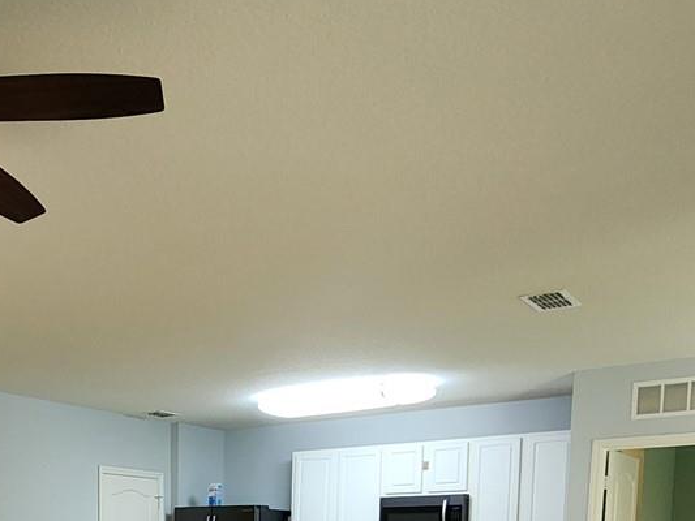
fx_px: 783
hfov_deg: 45.3
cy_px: 640
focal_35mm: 39
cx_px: 133
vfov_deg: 30.6
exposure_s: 1/60
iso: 320
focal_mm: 2.2
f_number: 2.2
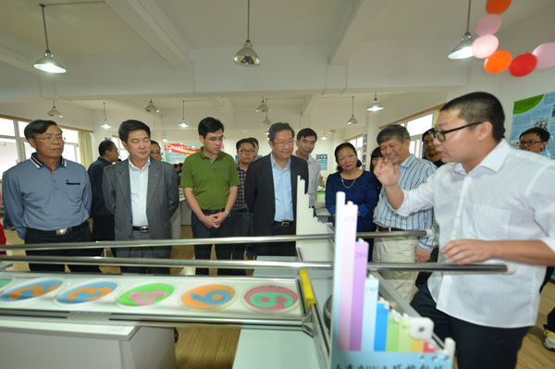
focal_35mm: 15
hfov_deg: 100.4
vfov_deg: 77.2
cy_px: 184
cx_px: 278
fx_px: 231
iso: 640
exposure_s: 1/60
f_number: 2.8
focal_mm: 15
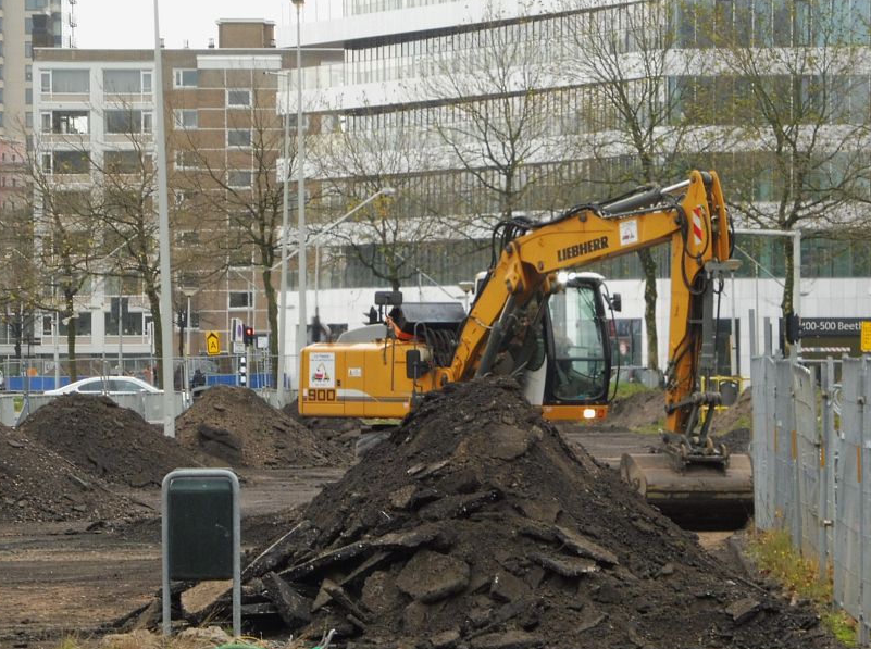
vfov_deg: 6.2
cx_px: 542
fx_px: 6000
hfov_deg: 8.3
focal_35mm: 239
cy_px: 254
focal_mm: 33.3
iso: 250
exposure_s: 1/100
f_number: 6.3
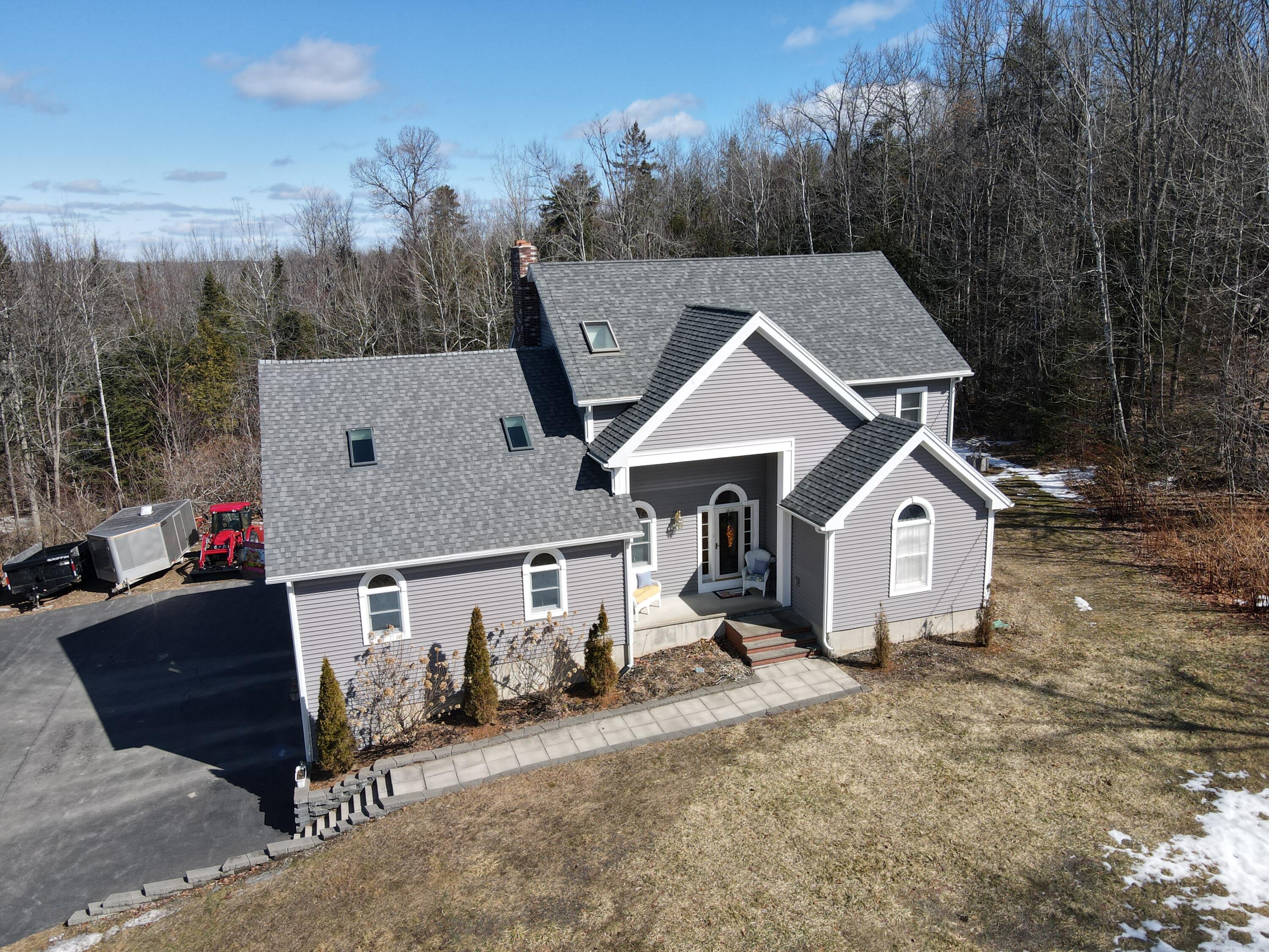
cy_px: 476
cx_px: 634
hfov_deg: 71.6
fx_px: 880
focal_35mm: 24
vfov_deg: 56.8
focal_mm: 4.5
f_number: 2.8
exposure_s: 1/640
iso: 100
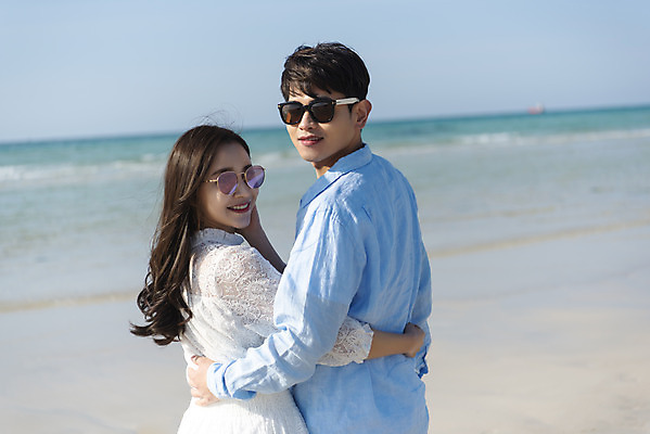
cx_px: 325
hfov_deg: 28.8
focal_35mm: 70
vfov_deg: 19.5
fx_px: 1264
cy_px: 217
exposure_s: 1/3200
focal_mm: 70
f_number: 2.8
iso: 100
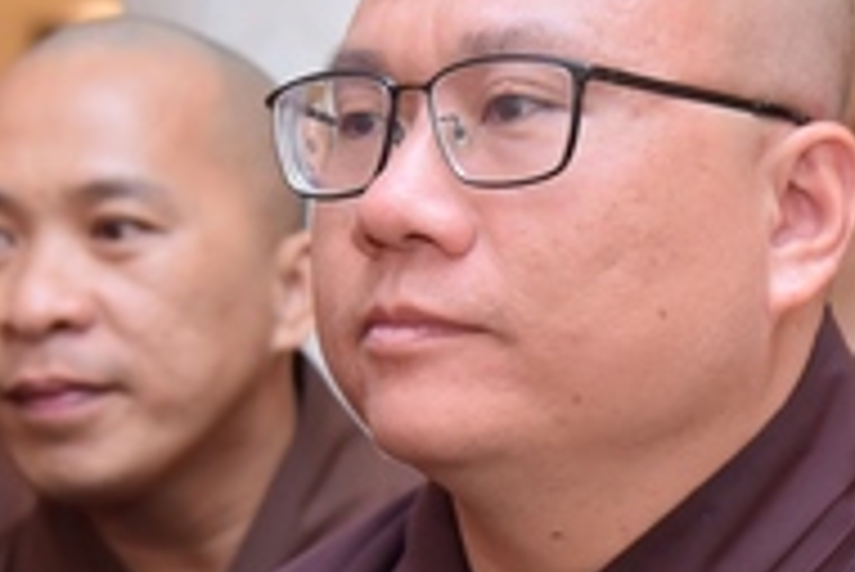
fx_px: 3731
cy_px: 270
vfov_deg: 8.8
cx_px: 702
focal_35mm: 157
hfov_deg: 13.0
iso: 800
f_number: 4
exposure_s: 1/200
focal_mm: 46
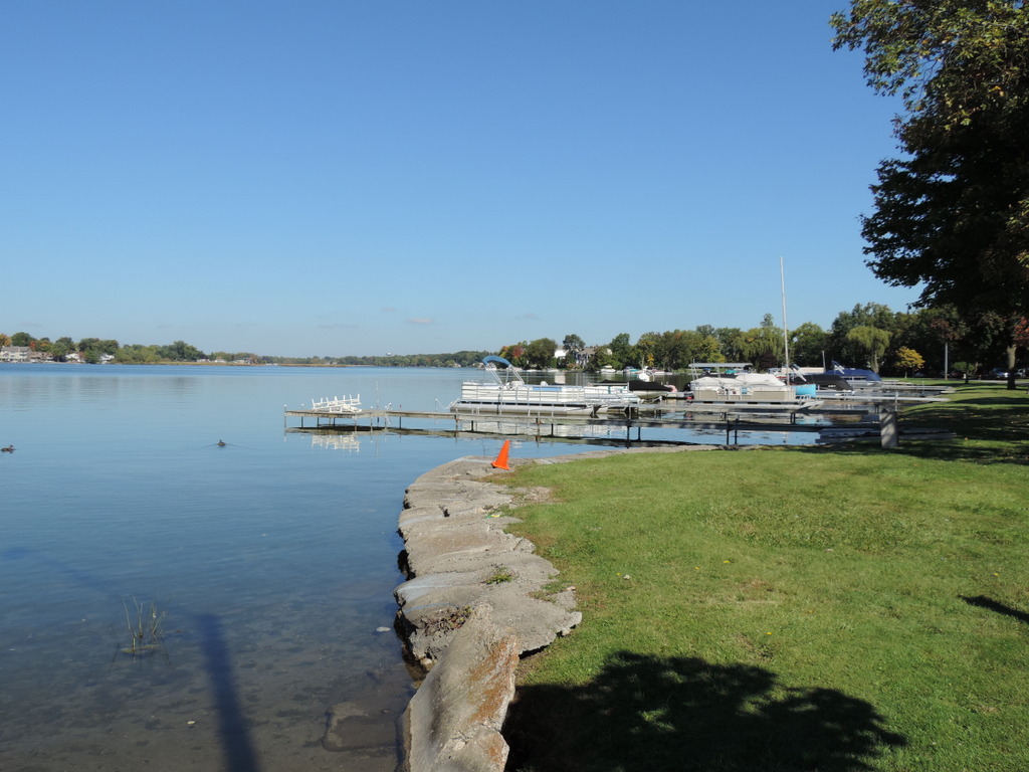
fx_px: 892
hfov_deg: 60.0
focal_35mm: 30
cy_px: 386
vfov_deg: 46.8
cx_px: 514
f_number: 3.1
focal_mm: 5.3
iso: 80
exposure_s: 1/1250
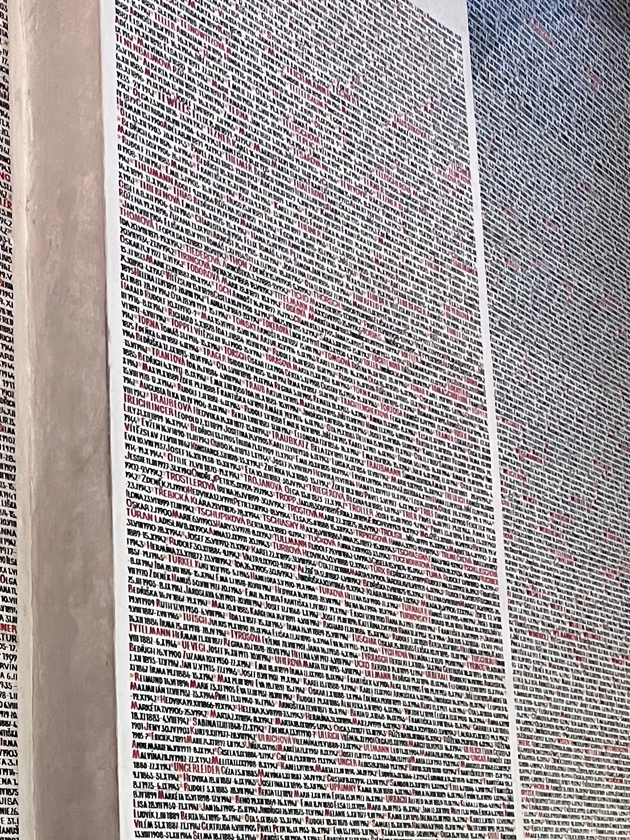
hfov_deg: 19.6
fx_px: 1724
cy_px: 672
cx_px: -100
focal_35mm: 71
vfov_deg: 26.9
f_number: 1.5
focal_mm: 5.7
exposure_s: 1/50
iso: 80
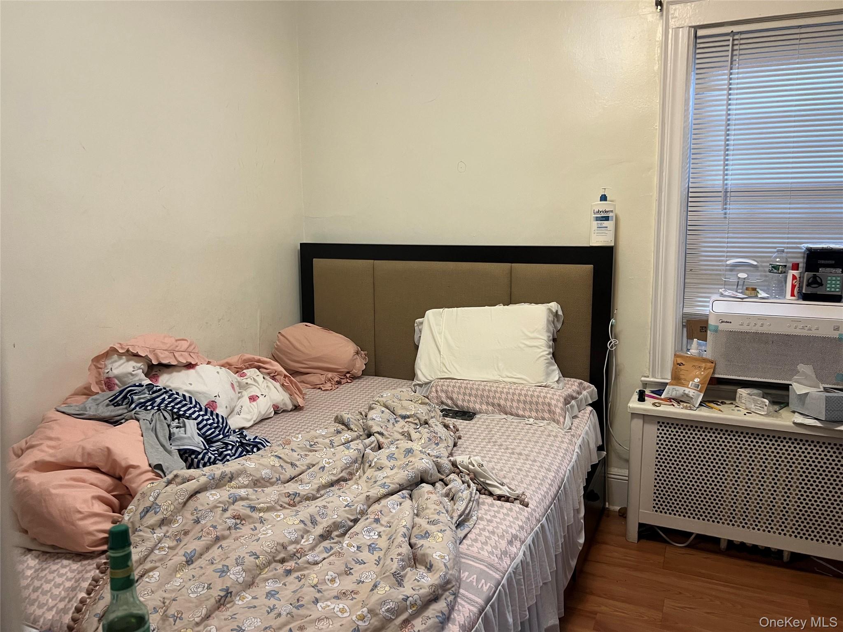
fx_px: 633
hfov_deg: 67.3
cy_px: 316
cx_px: 422
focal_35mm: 26
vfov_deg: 53.1
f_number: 1.5
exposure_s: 1/60
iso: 200
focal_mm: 5.7
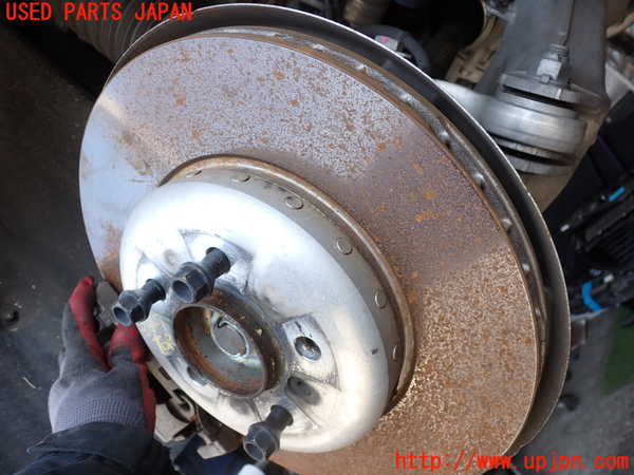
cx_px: 317
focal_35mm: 30
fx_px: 549
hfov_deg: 60.0
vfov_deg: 46.8
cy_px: 238
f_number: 3.2
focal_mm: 5.4
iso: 100
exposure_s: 1/100
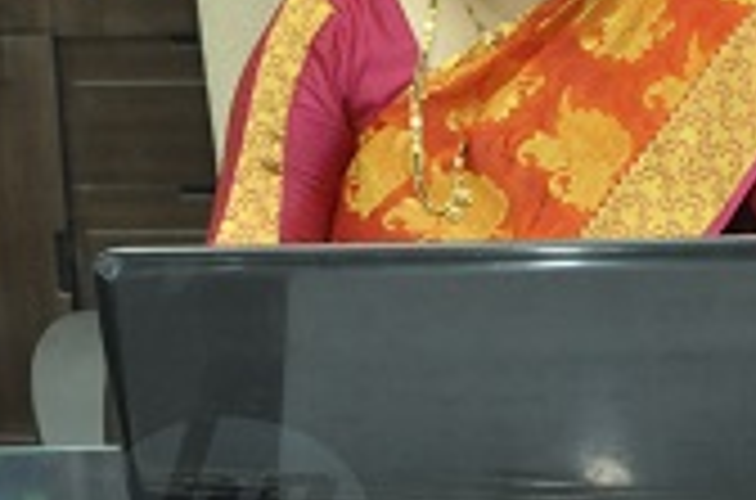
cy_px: 169
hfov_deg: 17.6
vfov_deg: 11.7
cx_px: 495
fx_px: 2436
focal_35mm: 116
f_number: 5.6
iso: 1100
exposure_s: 1/60
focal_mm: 29
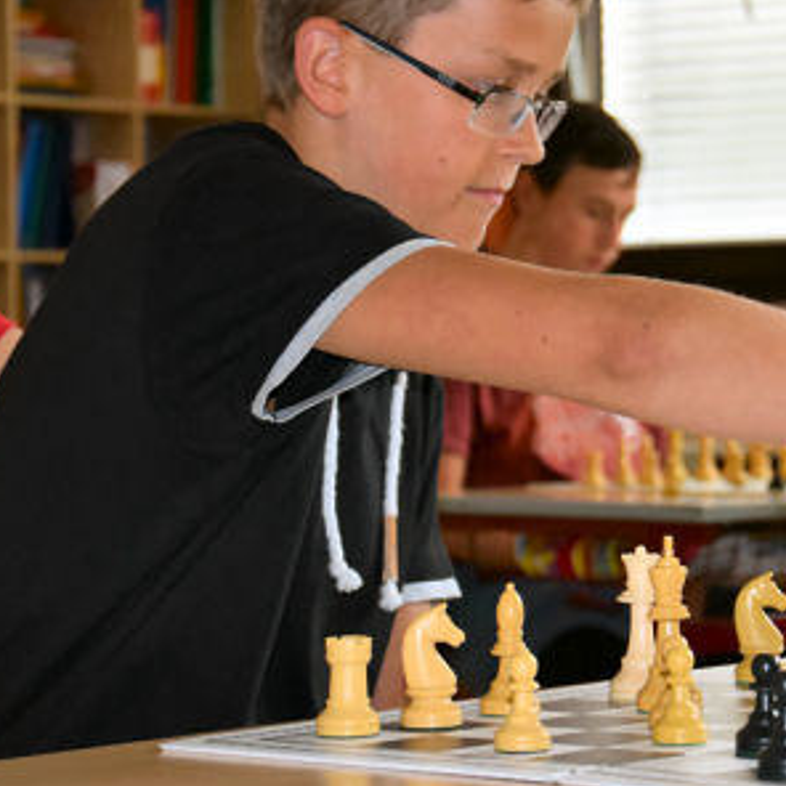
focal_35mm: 129
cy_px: 353
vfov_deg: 13.5
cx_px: 717
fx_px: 3314
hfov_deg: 13.4
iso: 800
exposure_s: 1/60
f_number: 5
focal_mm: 50
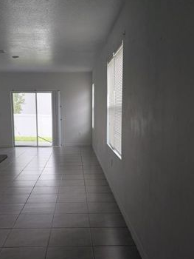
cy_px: 146
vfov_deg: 48.8
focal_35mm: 38
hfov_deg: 37.7
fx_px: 284
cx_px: 84
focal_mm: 4.69
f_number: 1.8
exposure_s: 1/120
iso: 50
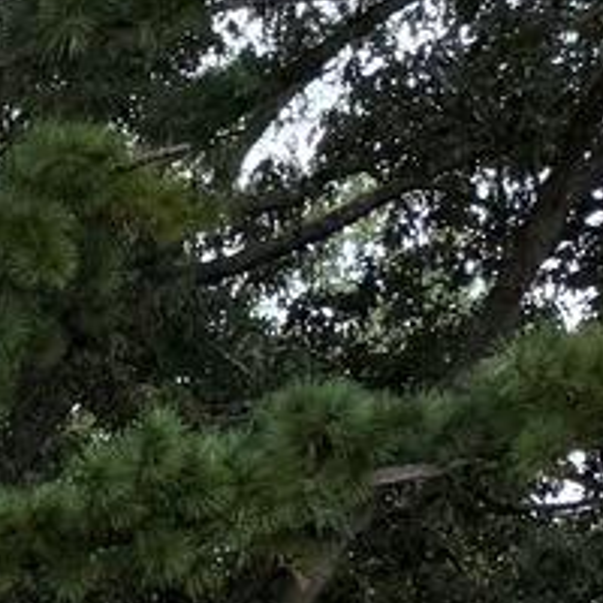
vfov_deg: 7.1
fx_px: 4277
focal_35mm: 217
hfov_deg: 6.3
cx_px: -1942
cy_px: 1881
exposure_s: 1/780
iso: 80
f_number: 1.78
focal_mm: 6.76
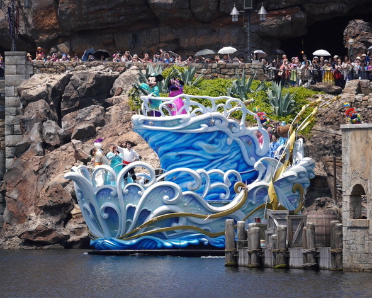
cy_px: 149
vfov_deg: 4.9
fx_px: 3480
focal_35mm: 316
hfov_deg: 6.1
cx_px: 186
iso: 160
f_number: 5.6
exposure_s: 1/640
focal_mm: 150
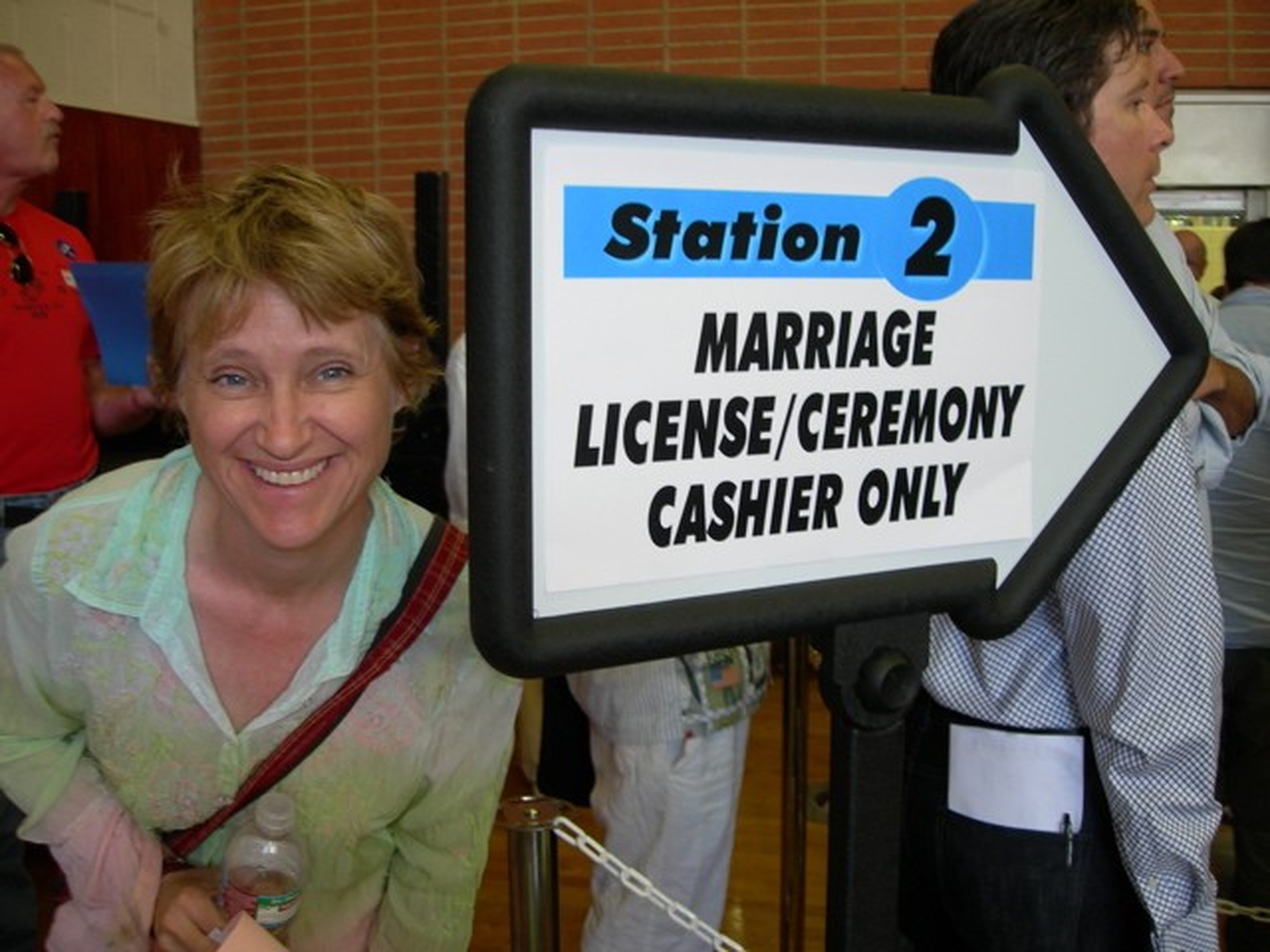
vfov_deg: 37.7
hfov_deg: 49.0
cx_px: 635
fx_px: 1394
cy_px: 476
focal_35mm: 38
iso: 50
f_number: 2.8
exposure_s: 1/9.4
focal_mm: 7.8
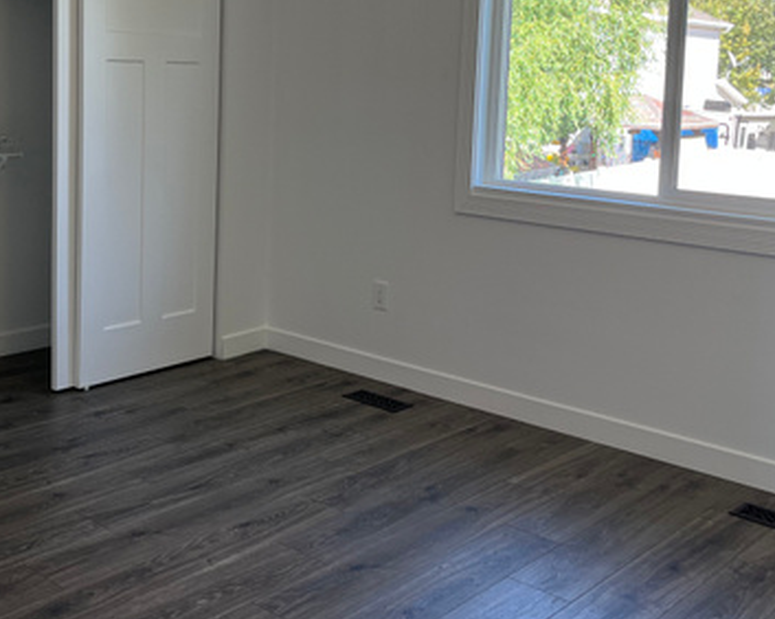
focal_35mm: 46
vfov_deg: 32.1
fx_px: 1055
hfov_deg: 40.1
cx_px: 290
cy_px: 158
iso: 64
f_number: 1.6
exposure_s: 1/139
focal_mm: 5.1
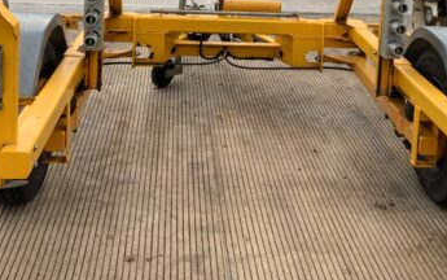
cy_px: -18
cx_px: 262
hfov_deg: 35.6
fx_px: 695
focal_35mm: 57
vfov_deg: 21.7
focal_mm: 3
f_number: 1.8
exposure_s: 1/409
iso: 16
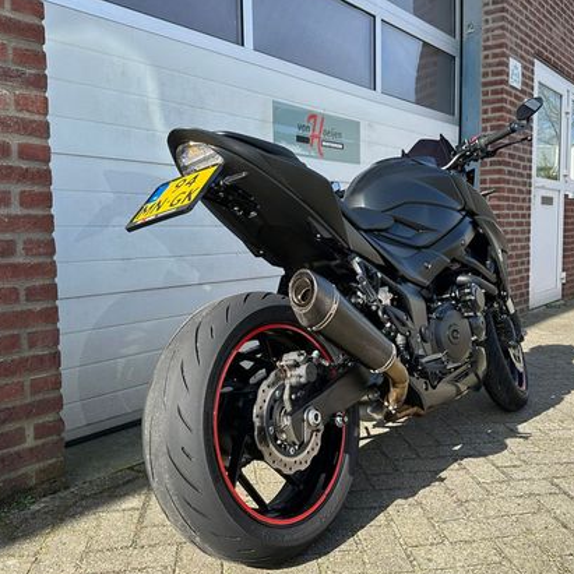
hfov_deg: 49.6
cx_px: 325
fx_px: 619
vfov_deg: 49.7
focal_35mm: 33
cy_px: 278
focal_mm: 6.86
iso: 80
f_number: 1.78
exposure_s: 1/1916
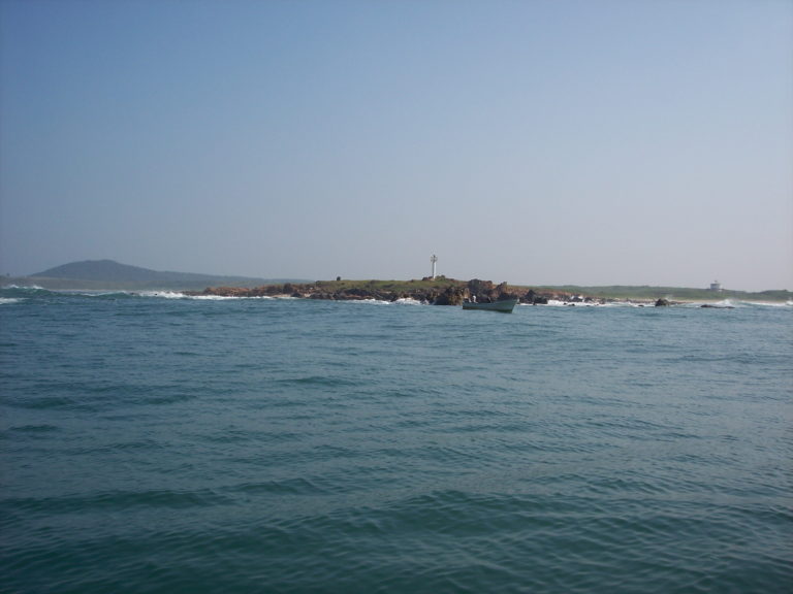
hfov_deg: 47.9
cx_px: 396
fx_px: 893
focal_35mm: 39
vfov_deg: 36.8
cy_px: 297
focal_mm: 8
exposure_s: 1/750
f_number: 5.6
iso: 100
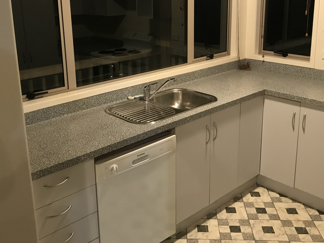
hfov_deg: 47.9
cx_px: 158
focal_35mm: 39
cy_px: 80
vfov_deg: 36.4
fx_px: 365
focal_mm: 3.99
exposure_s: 1/17
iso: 100
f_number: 1.8
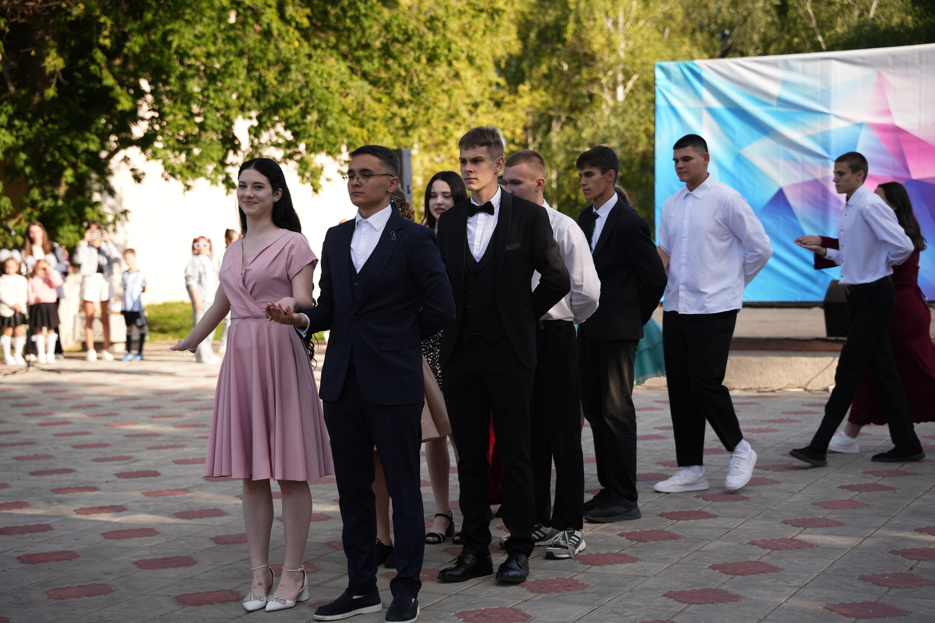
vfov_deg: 19.5
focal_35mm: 70
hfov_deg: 28.8
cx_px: 468
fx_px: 1818
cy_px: 312
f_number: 2.8
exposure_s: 1/500
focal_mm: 70
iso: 160
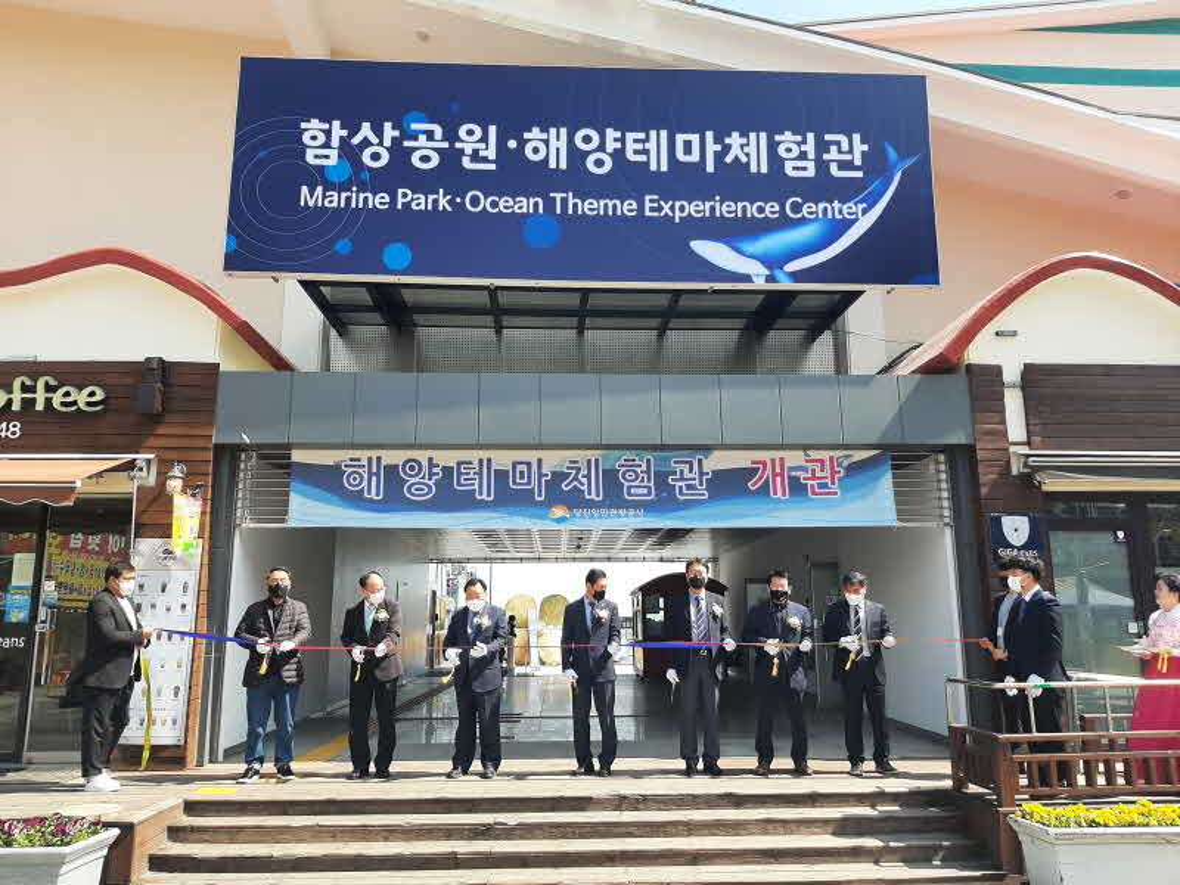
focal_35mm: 26
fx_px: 886
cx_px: 590
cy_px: 442
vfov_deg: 53.1
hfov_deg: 67.3
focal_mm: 3.93
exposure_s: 1/1119
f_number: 1.7
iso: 40
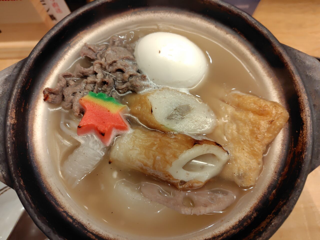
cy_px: 120
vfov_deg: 58.9
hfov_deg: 73.9
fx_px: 213
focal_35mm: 23
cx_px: 160
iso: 659
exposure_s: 1/50
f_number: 1.9
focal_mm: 5.6
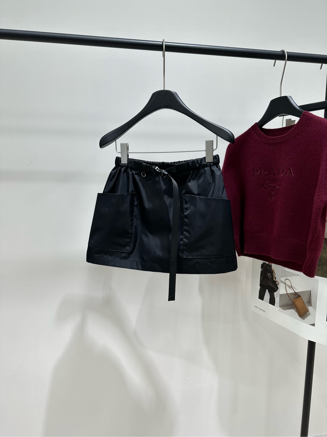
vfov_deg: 71.6
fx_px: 302
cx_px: 164
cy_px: 218
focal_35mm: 24
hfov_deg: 56.8
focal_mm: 6.86
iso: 50
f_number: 1.78
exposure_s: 1/100
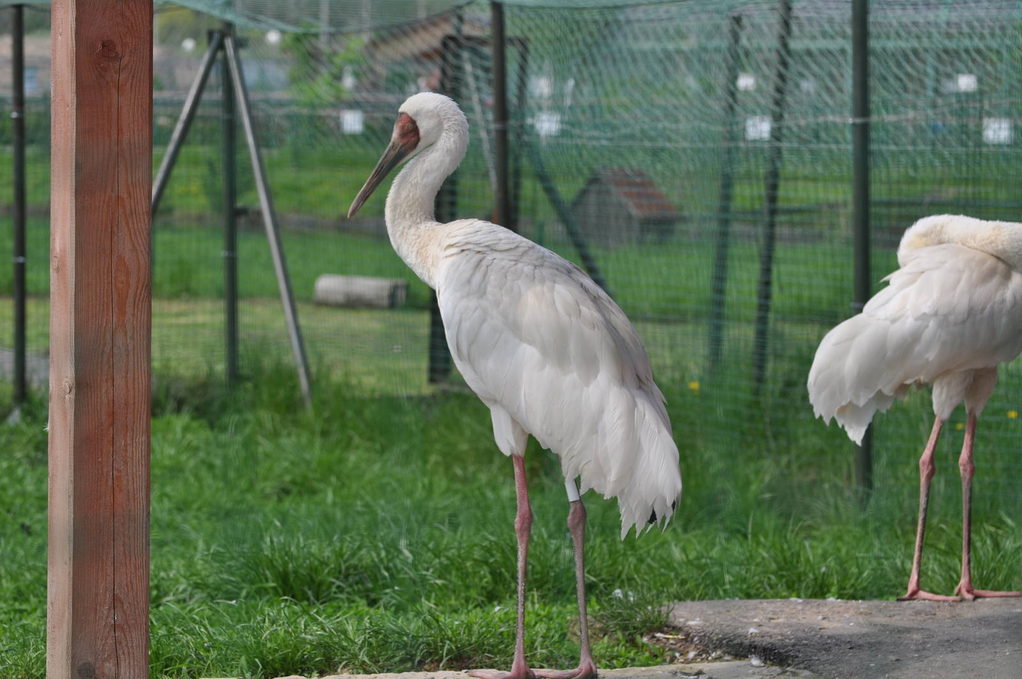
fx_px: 4041
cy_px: 340
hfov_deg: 14.4
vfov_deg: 9.6
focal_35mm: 142
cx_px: 511
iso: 200
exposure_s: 1/500
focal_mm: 95
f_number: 5.6
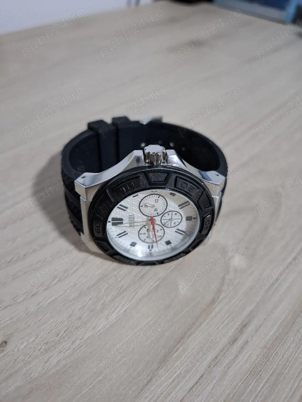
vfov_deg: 73.9
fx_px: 268
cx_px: 151
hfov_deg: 58.9
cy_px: 201
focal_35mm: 23
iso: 400
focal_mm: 5.54
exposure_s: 1/33
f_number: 1.8
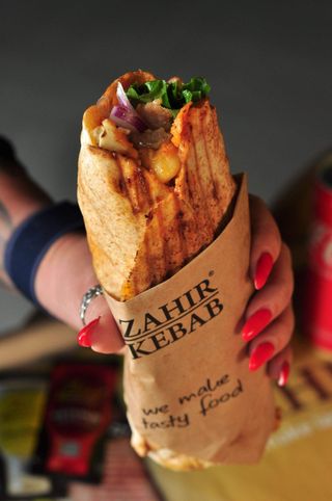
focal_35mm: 75
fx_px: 1040
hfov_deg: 18.1
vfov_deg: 27.0
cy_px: 250
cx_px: 166
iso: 250
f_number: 4.5
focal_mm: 50
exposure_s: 1/60
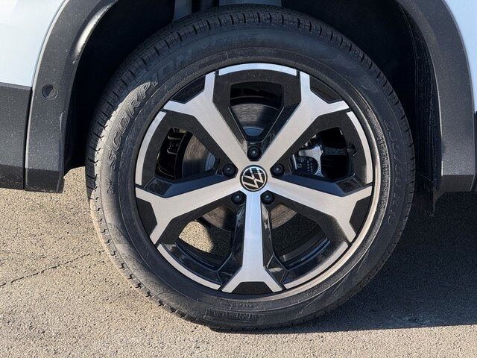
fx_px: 1654
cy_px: 179
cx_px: 238
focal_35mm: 120
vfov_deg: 12.3
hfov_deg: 16.4
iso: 50
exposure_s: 1/397
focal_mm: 15.66
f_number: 2.8
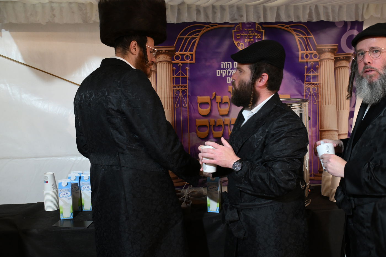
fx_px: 407
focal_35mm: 38
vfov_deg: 35.0
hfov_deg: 50.7
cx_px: 193
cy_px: 128
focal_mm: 38
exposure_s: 1/60
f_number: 4
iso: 3200
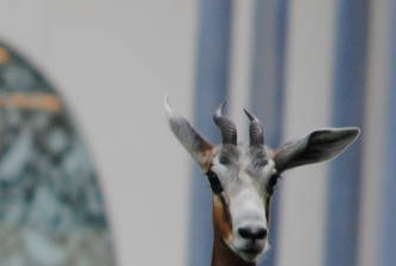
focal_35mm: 2172
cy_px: 402
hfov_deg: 0.9
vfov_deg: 0.6
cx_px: -116
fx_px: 23935
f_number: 5.6
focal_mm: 300
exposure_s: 1/500
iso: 320
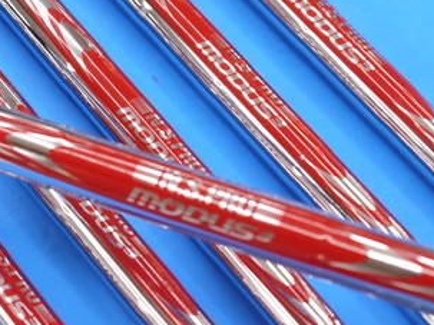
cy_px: 142
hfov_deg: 17.8
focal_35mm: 110
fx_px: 1379
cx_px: 146
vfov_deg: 13.4
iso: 250
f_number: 4.7
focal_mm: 26
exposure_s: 1/60
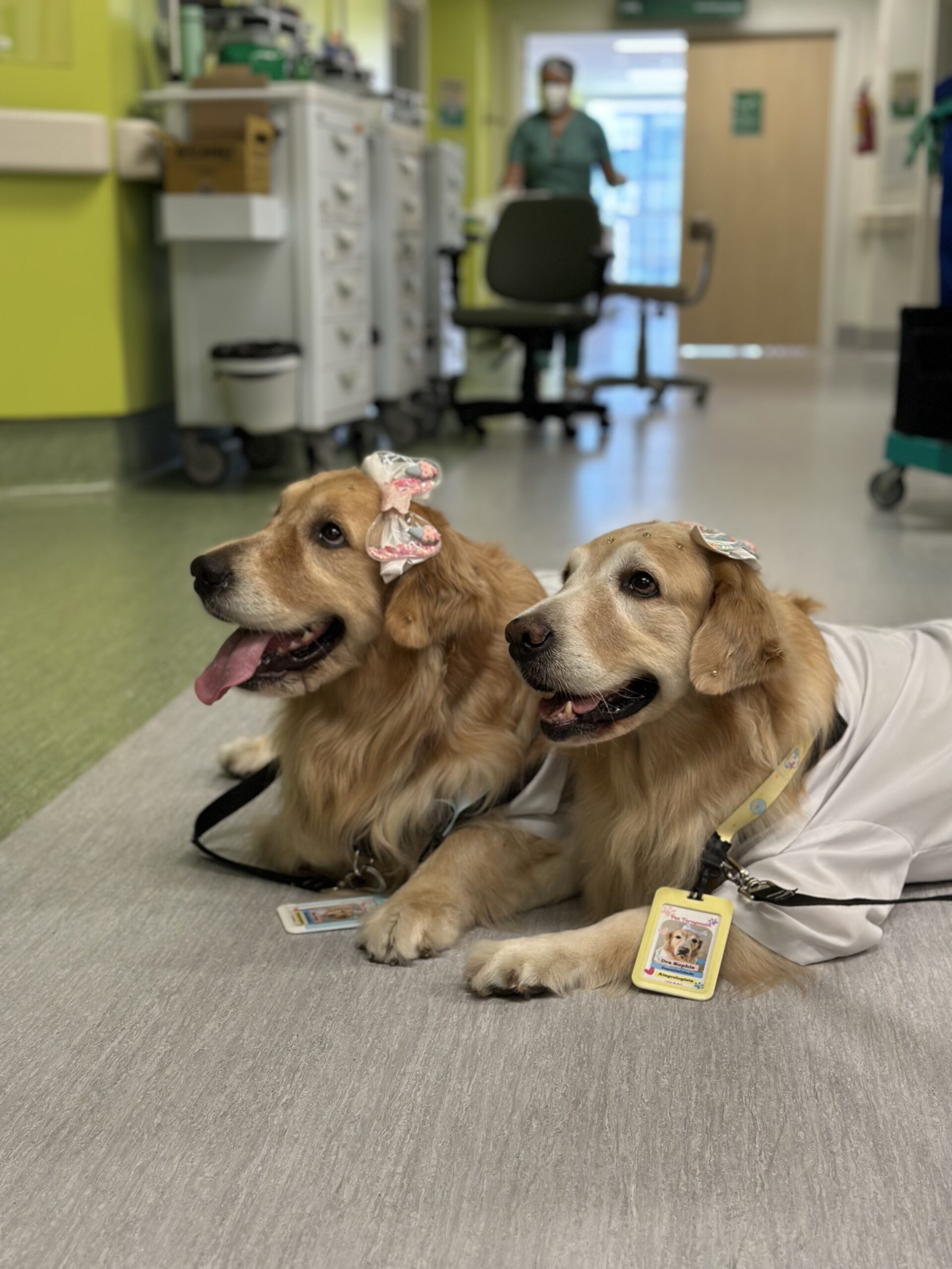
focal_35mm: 48
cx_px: 476
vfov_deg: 39.7
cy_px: 634
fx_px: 1760
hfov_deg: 30.3
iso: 100
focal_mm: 6.86
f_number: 1.78
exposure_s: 1/60
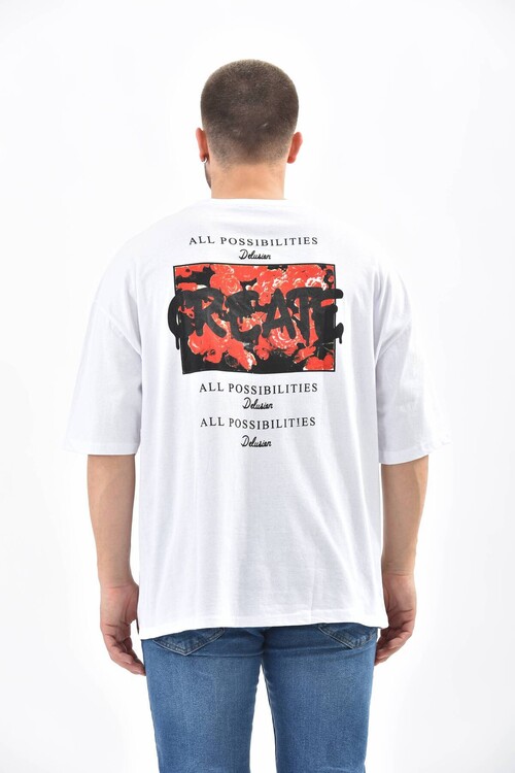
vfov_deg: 18.3
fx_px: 2403
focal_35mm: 112
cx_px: 258
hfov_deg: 12.2
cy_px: 386
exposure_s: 1/160
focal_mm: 112
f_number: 7.1
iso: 100
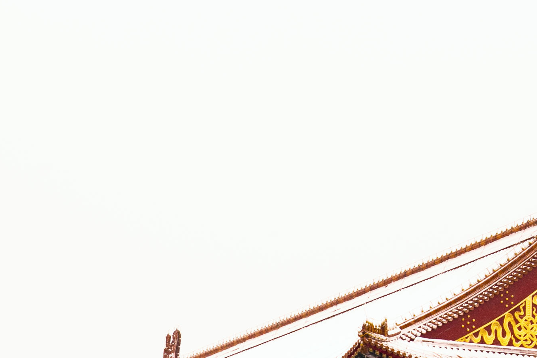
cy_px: 635
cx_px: -91
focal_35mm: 187
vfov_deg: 7.2
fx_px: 2789
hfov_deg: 10.8
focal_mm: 45
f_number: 9
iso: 140
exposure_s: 1/250
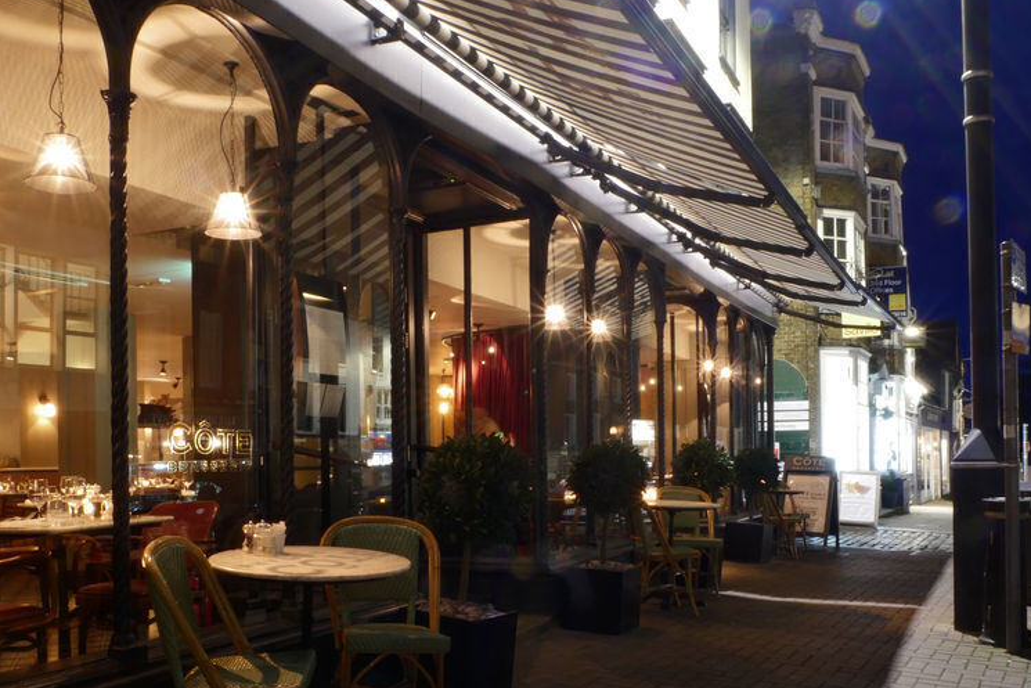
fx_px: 945
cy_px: 456
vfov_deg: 39.5
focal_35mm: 33
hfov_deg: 57.2
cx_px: 508
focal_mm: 12
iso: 800
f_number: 22
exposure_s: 15
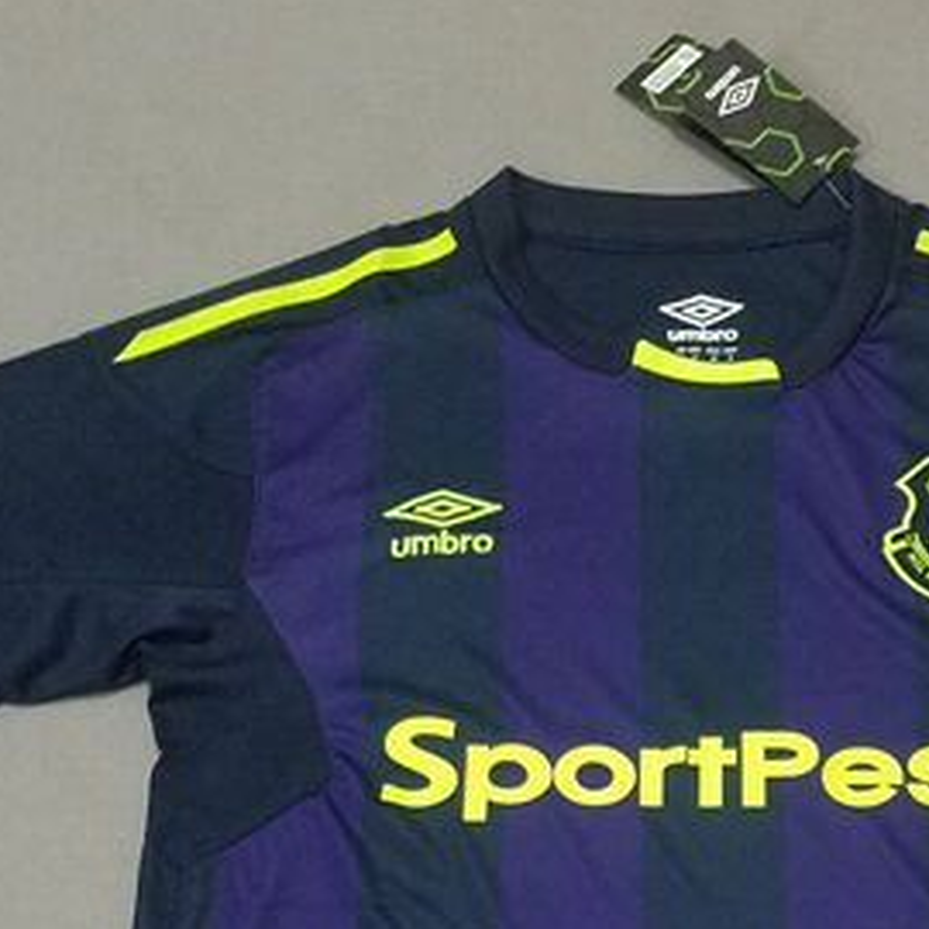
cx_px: 692
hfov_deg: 25.1
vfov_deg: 24.1
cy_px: 957
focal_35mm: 68
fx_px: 2065
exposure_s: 1/10
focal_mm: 4.2
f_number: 1.7
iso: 320
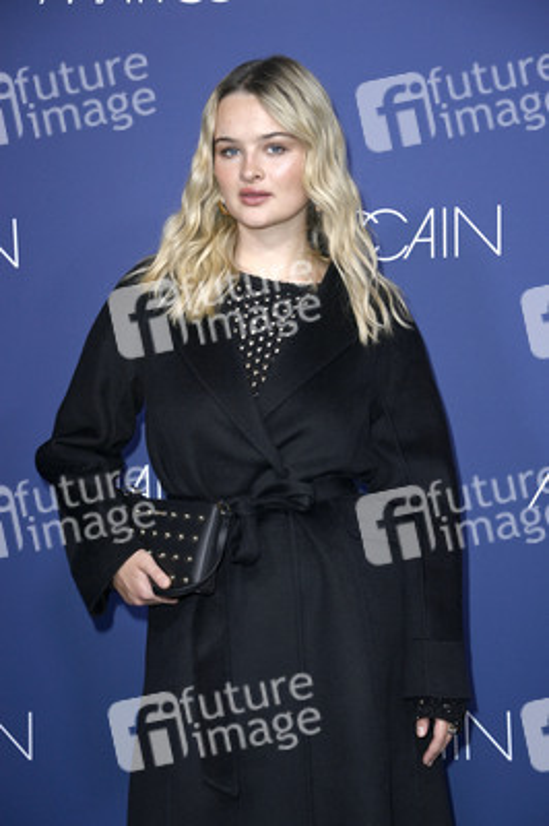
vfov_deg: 23.9
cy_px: 413
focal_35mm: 85
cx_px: 274
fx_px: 1948
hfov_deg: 16.0
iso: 640
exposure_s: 1/250
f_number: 5.6
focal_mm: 85
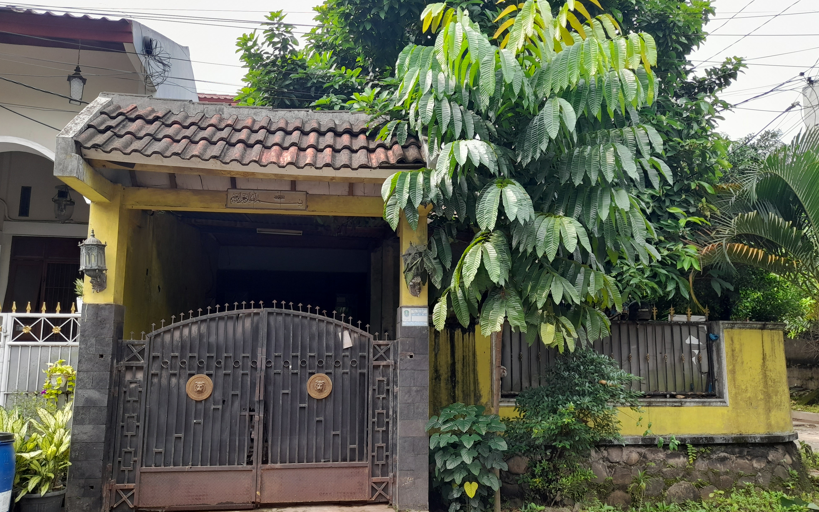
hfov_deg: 68.4
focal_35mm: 27
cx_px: 412
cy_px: 272
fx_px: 603
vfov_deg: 46.0
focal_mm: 4.6
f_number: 2
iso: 25
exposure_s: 1/100
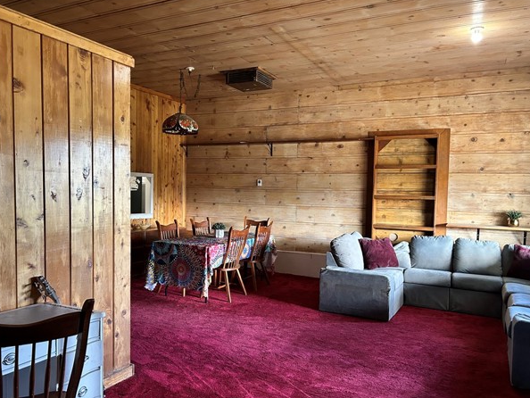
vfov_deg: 49.8
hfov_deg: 63.4
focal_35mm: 28
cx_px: 272
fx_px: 429
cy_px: 210
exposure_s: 1/60
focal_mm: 5.7
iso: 320
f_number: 1.5
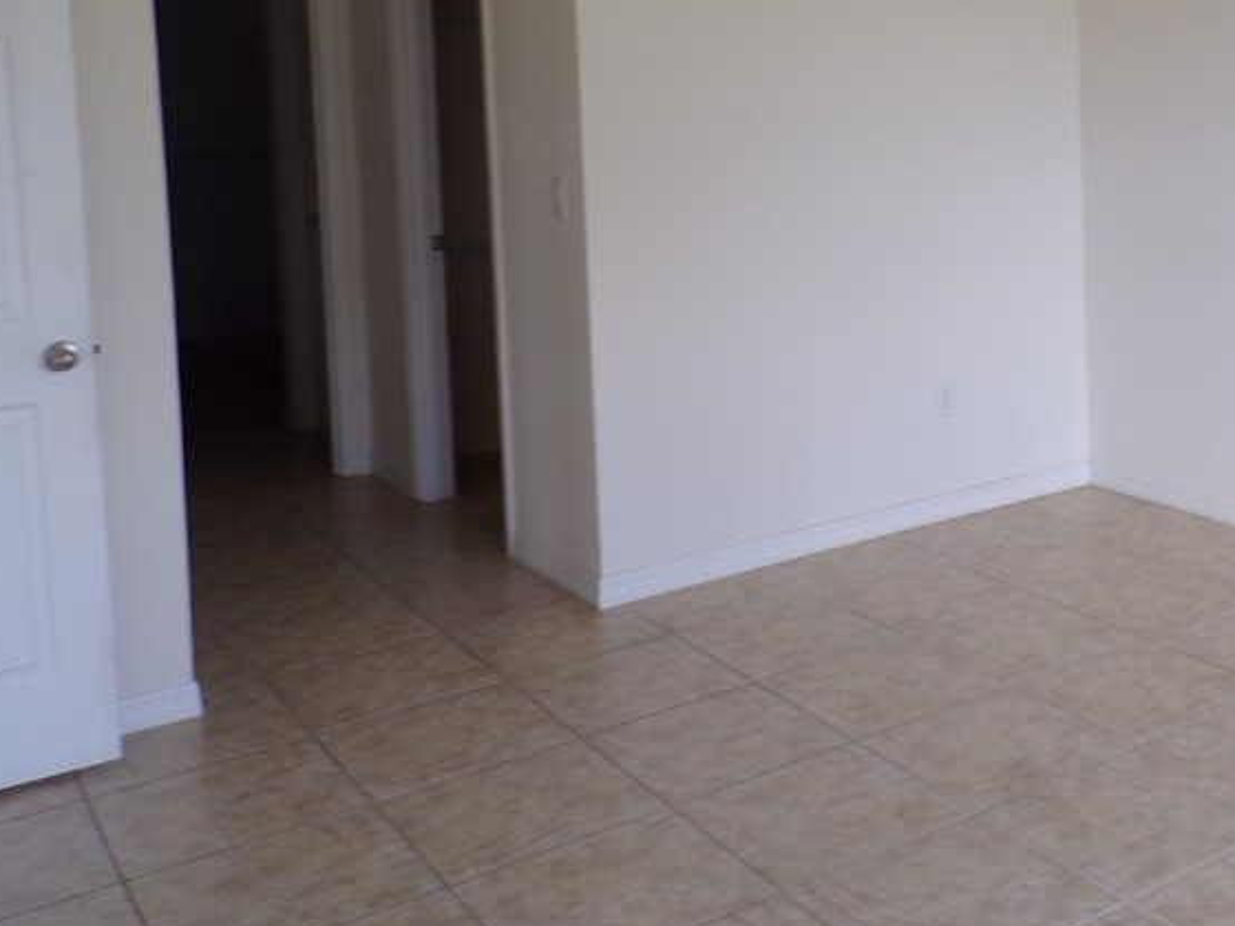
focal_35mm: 44
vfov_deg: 31.7
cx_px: 1045
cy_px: 141
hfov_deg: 40.6
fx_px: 1569
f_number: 3
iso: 80
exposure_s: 1/42
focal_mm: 4.3
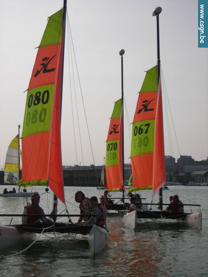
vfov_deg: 29.8
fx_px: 521
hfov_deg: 22.6
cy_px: 138
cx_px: 104
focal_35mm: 65
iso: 50
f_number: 7.7
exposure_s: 1/315
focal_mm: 10.8
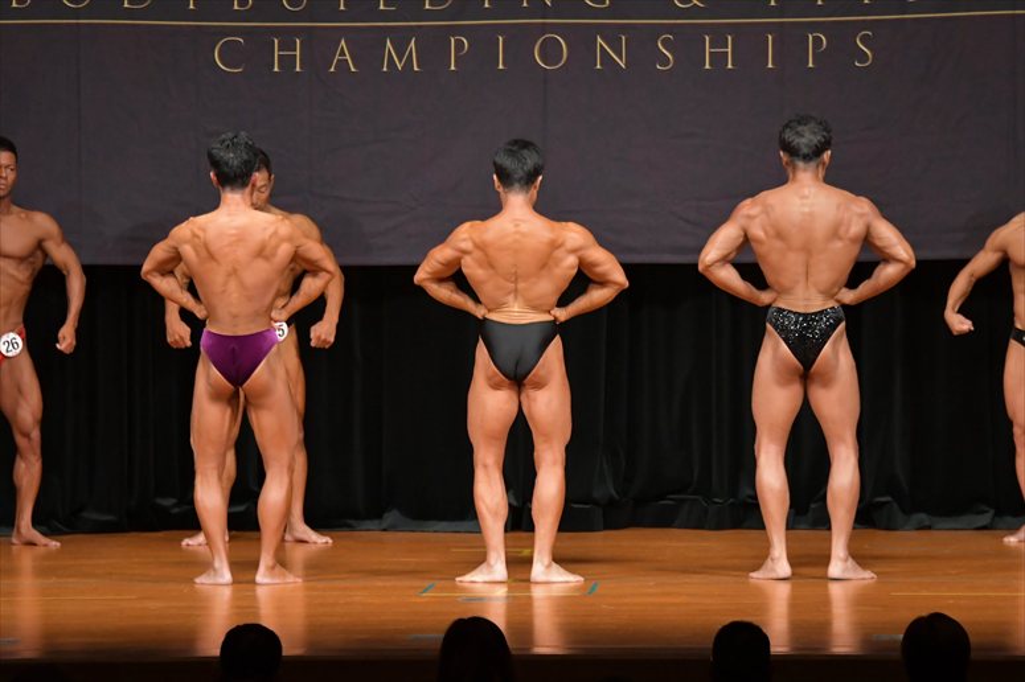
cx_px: 512
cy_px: 341
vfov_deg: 6.3
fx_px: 6176
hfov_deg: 9.5
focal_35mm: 217
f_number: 5.6
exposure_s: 1/400
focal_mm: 145
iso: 5000
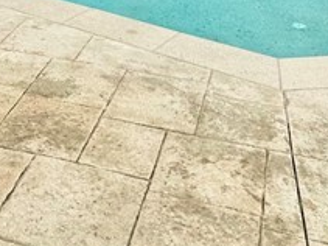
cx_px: 50
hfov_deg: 27.8
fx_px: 644
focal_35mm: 68
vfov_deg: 15.7
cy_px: -280
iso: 50
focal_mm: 2.22
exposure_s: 1/6897
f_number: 2.2
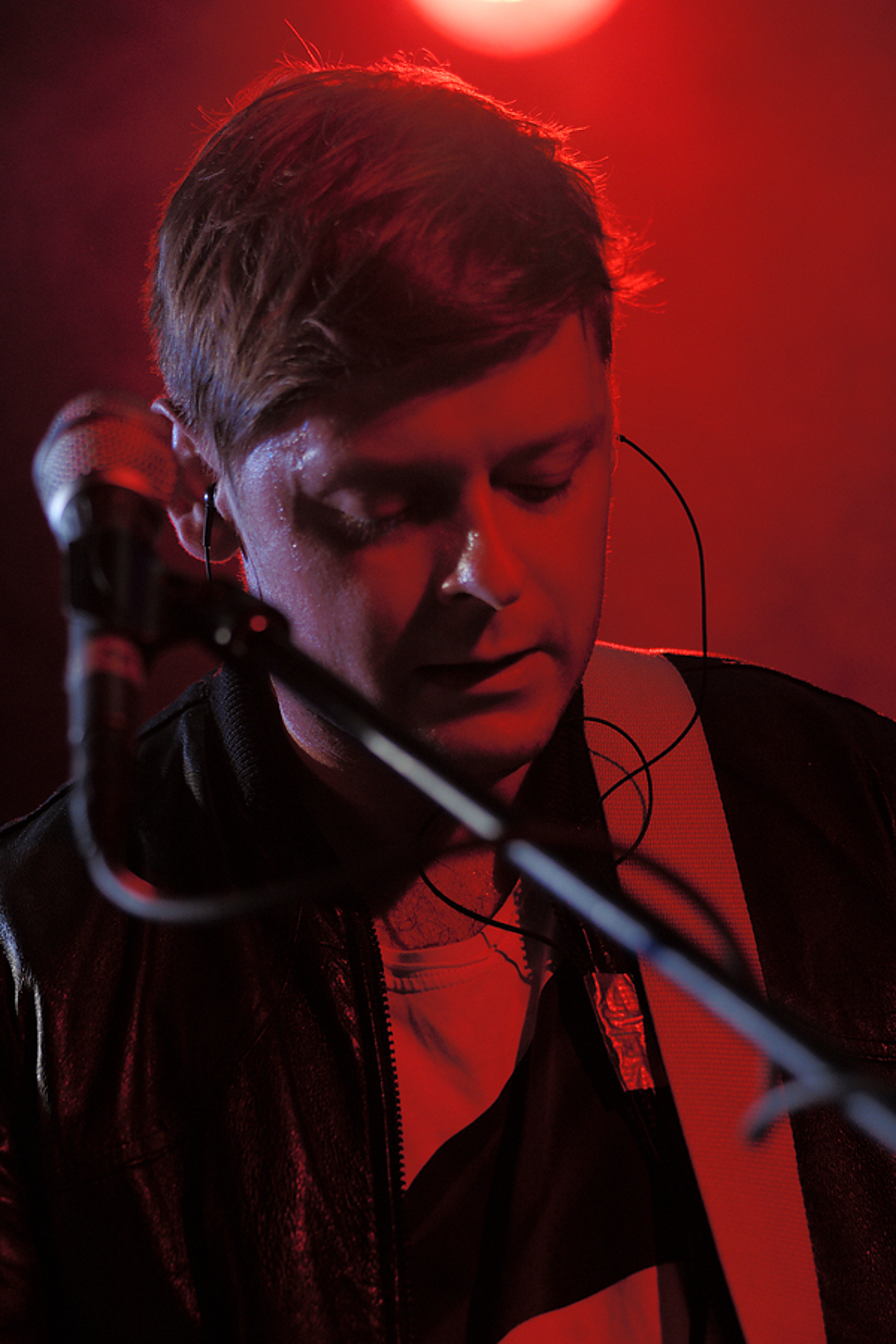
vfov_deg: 13.7
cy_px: 672
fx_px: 5600
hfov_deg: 9.1
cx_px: 448
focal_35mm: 150
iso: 400
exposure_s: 1/160
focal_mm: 100
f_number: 2.8
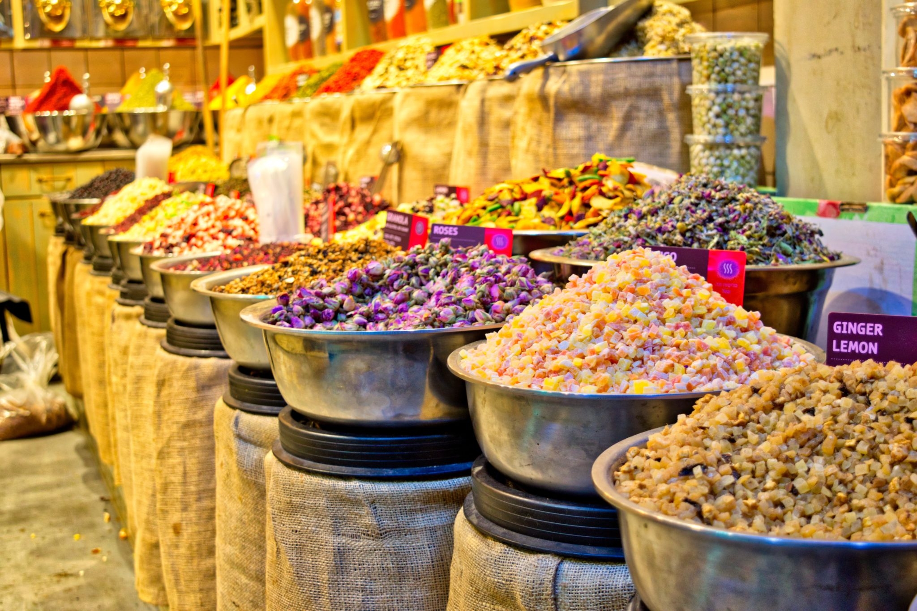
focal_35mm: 54
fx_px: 1375
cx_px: 458
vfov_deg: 25.1
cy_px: 306
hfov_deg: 36.9
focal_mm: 36
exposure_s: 1/60
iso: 400
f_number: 4.8
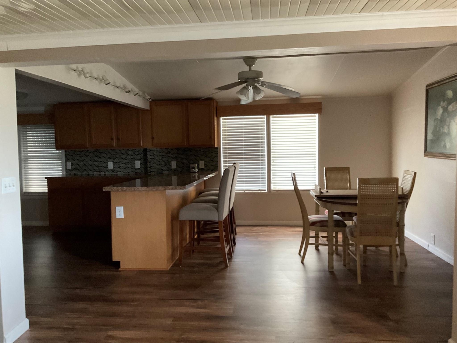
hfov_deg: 61.7
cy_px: 172
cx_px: 228
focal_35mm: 29
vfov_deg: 48.2
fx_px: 383
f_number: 1.8
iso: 400
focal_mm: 3
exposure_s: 1/30
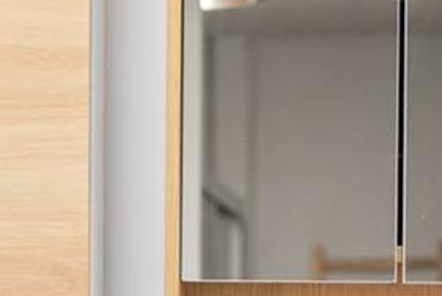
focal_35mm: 182
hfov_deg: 11.3
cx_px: 263
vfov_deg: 7.4
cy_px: 443
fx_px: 2237
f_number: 1.8
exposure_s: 1/250
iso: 400
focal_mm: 50
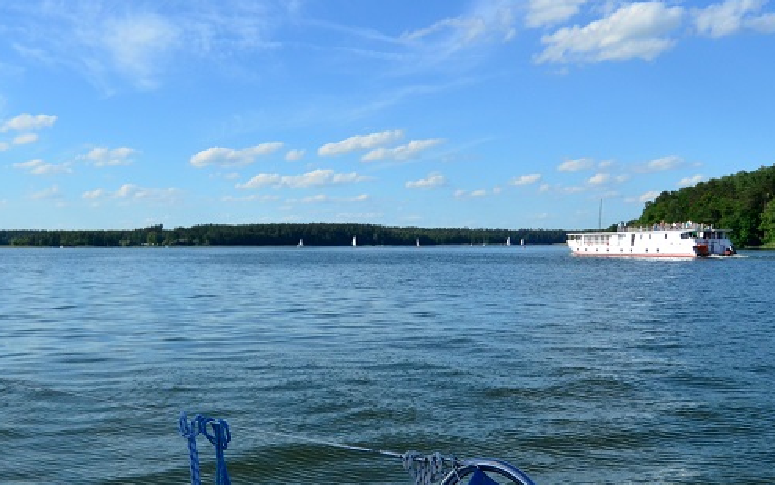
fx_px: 782
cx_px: 264
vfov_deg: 34.4
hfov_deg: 51.8
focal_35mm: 37
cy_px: 268
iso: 400
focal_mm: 12
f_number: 4
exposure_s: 1/5000
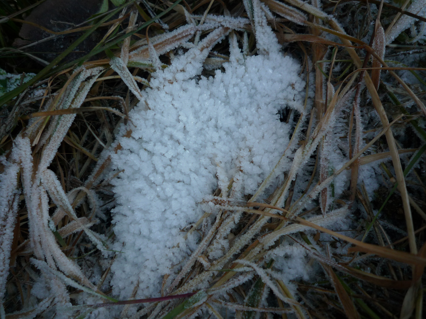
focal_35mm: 25
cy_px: 160
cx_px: 213
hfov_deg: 69.4
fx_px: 308
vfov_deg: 54.9
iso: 100
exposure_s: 1/200
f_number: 2.8
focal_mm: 4.4
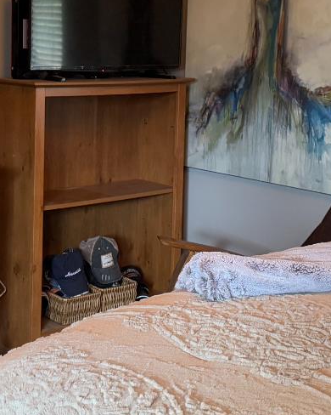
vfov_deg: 26.1
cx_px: 106
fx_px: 882
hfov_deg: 21.2
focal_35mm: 72
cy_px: 107
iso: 640
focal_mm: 6.76
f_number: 1.78
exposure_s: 1/40
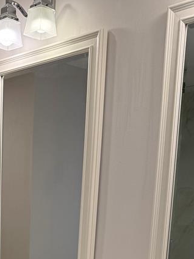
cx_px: 5
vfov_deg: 25.3
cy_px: 322
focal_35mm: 68
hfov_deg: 21.0
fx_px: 508
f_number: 1.78
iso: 100
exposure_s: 1/239
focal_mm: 6.76
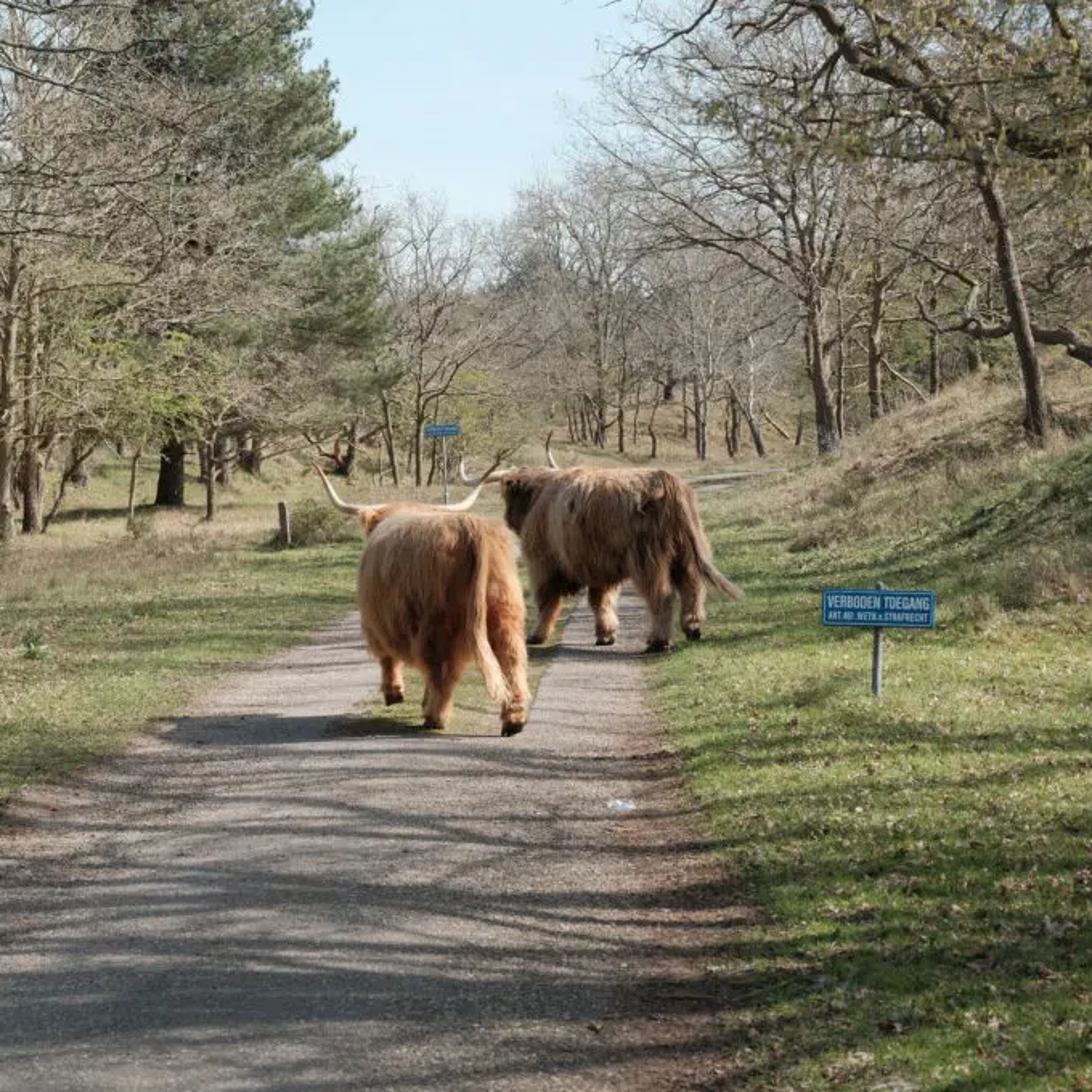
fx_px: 3426
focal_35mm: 96
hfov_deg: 18.0
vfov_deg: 18.1
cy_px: 547
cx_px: 295
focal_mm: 50
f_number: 4.8
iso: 250
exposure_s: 1/500
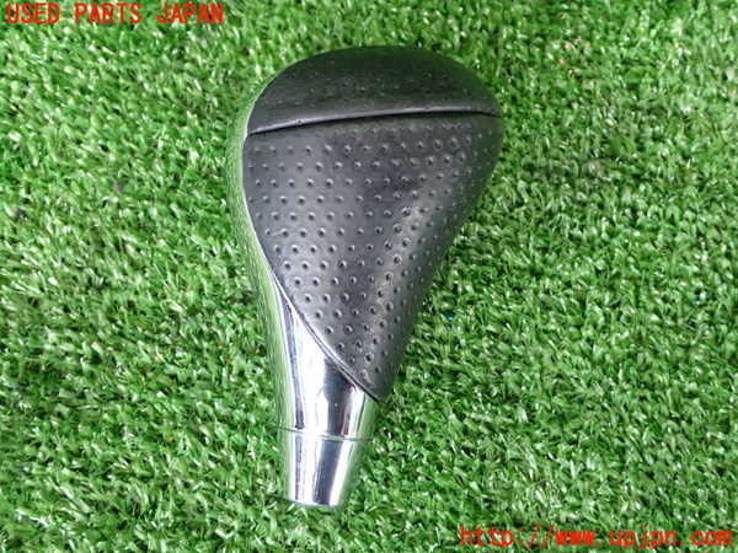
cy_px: 276
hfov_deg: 40.4
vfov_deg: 30.9
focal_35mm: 47
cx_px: 369
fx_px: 1002
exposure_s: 1/50
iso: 320
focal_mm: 8.4
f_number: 3.1
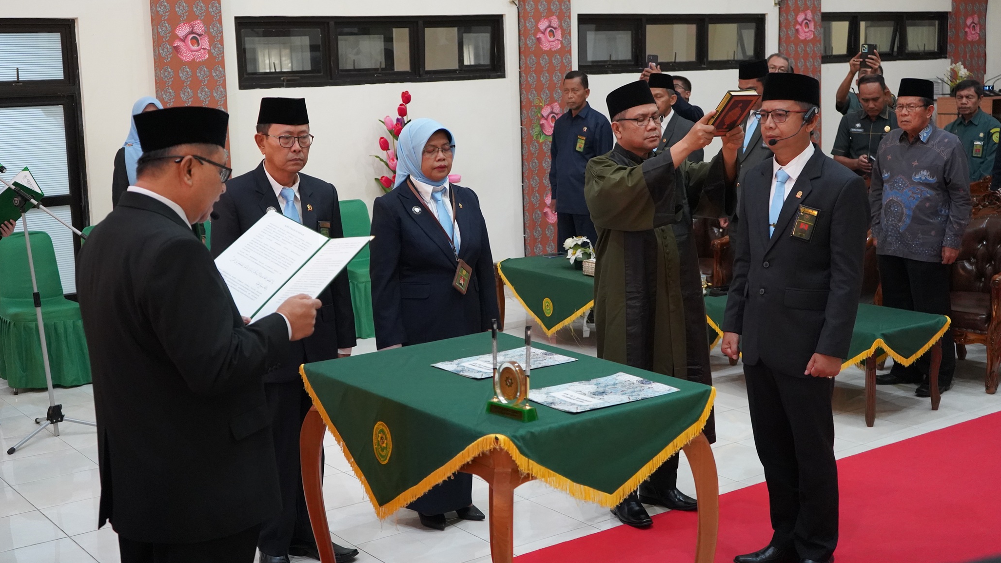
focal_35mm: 45
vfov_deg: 26.5
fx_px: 1194
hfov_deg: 45.5
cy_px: 245
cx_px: 495
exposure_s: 1/160
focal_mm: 42
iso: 8000
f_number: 4.5
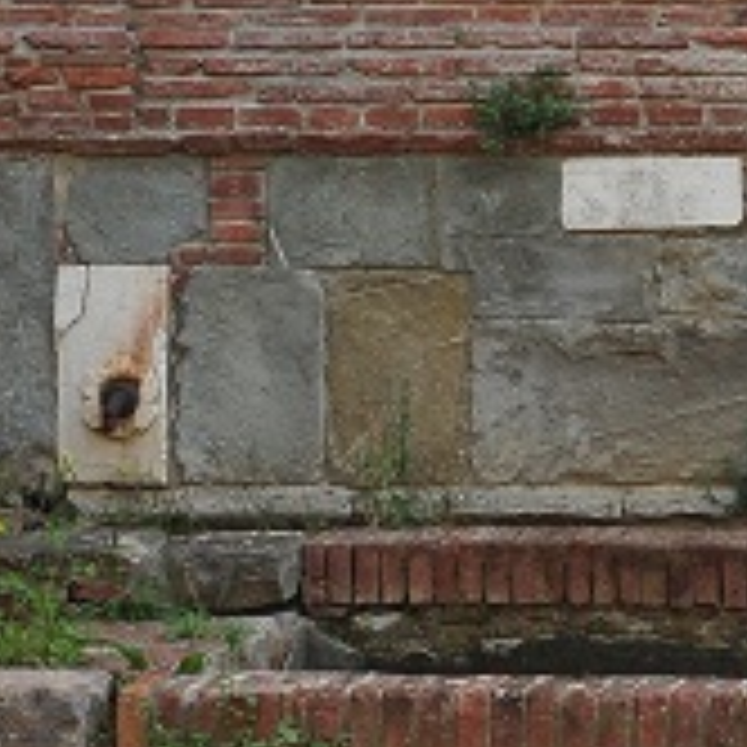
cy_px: -104
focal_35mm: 194
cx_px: 1087
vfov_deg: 8.9
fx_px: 4736
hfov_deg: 8.8
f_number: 5.6
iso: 640
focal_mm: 42
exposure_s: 1/125
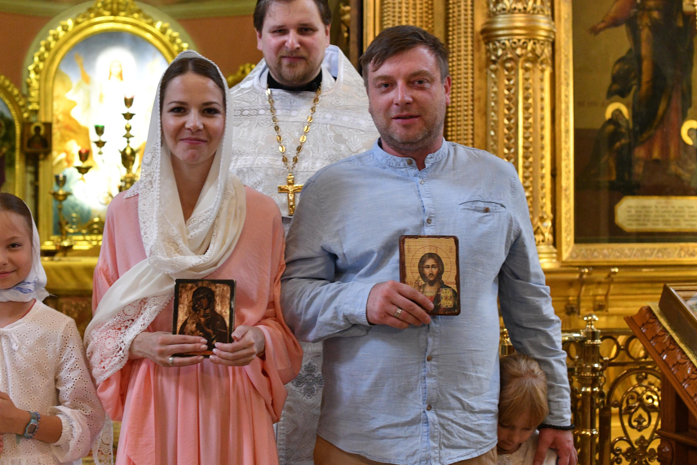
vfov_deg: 22.3
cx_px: 272
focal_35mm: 61
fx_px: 1181
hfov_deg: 32.8
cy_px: 220
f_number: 4.5
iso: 5000
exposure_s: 1/80
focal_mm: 50
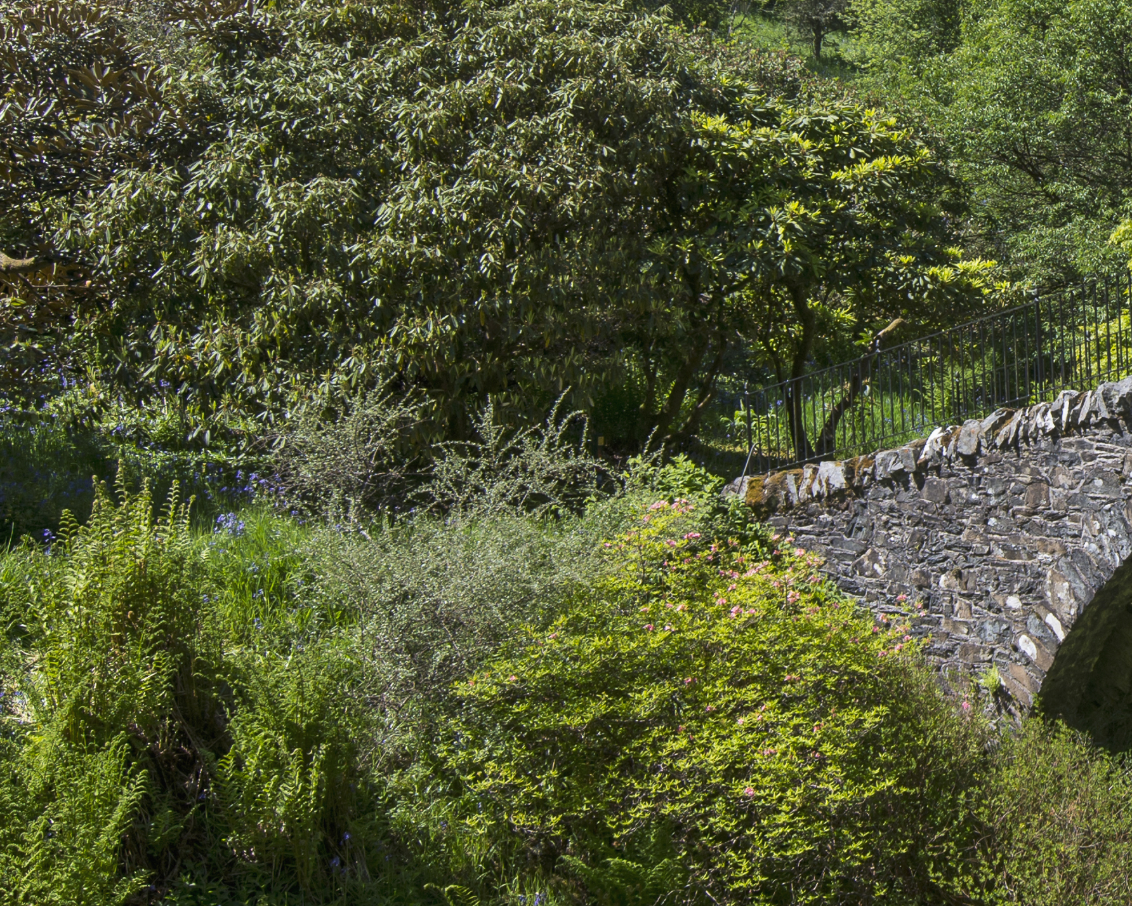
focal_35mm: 57
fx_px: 1910
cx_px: 1480
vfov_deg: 26.5
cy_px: 277
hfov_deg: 27.5
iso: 100
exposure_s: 1/250
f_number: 8
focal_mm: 18
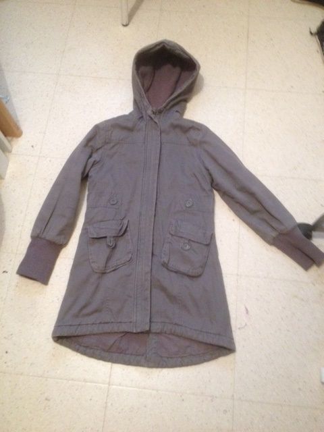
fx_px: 437
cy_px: 216
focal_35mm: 35
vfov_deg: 52.6
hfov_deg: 40.7
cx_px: 162
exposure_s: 1/17
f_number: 2.4
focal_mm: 4.28
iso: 320
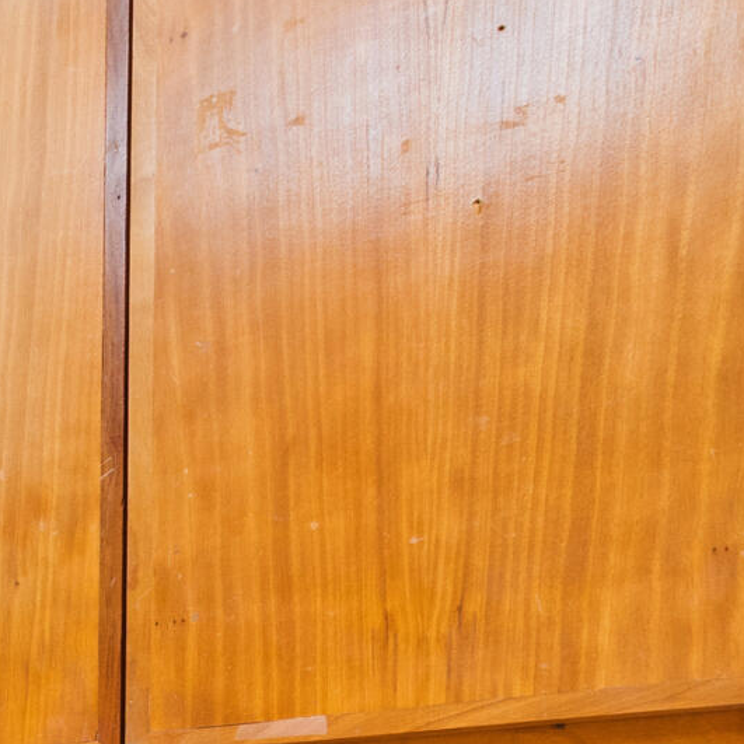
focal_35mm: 72
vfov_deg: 21.5
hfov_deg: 17.1
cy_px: 992
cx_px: -771
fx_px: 1751
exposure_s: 1/3
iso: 100
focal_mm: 10
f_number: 8
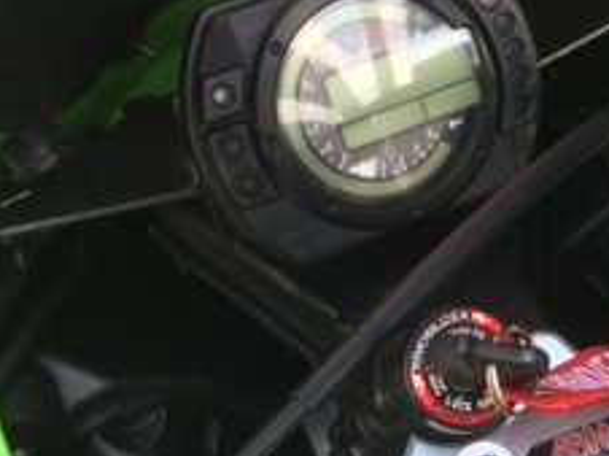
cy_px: 469
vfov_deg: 16.9
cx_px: 472
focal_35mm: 85
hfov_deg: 22.8
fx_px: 1494
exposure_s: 1/120
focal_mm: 4.12
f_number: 2.2
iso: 40
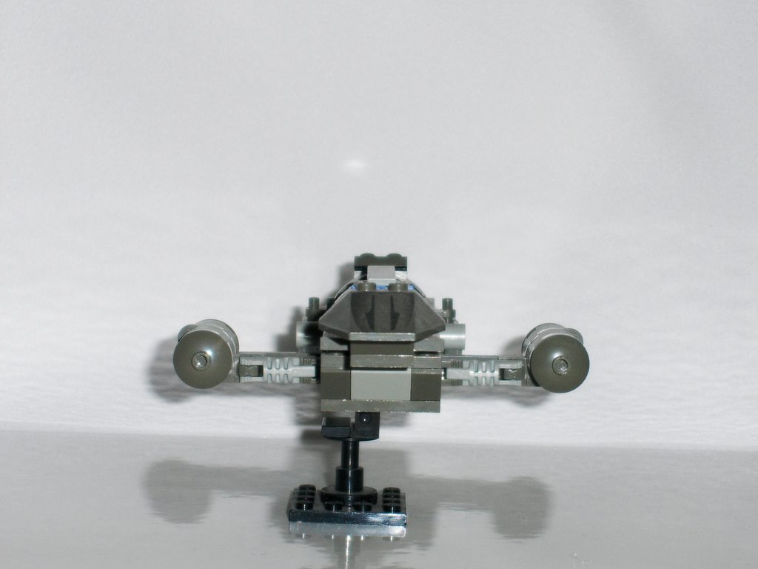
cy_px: 284
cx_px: 379
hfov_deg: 18.9
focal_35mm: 104
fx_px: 2277
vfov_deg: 14.2
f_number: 5
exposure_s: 1/125
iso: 100
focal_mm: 22.5
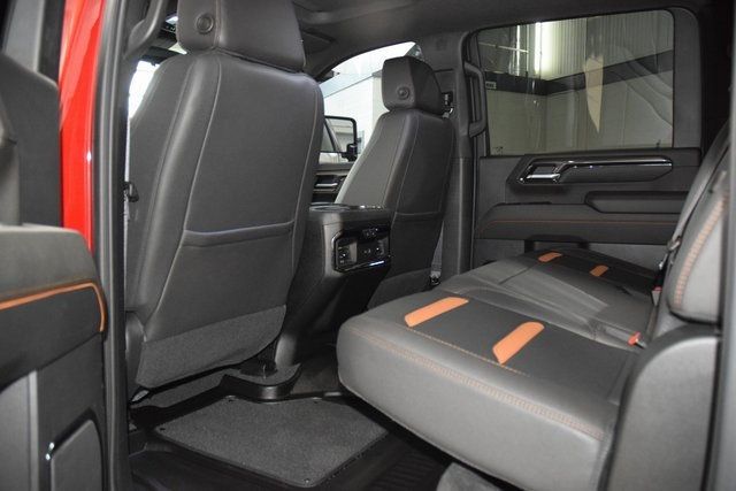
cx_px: 368
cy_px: 246
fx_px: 552
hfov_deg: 67.4
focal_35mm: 27
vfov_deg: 48.0
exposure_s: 1/40
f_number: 3.5
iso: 3200
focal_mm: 18
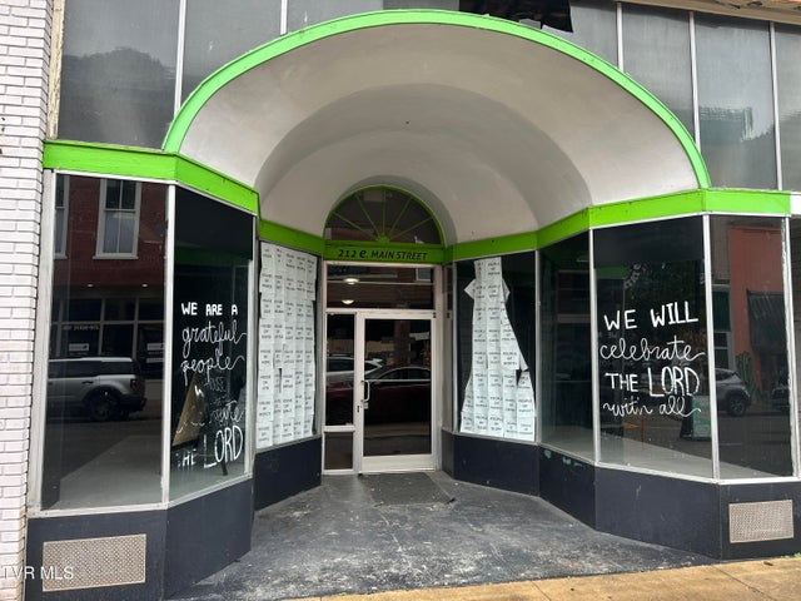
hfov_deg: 67.3
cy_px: 300
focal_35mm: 26
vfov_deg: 53.1
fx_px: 602
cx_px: 400
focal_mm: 5.7
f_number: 1.5
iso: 40
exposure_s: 1/169
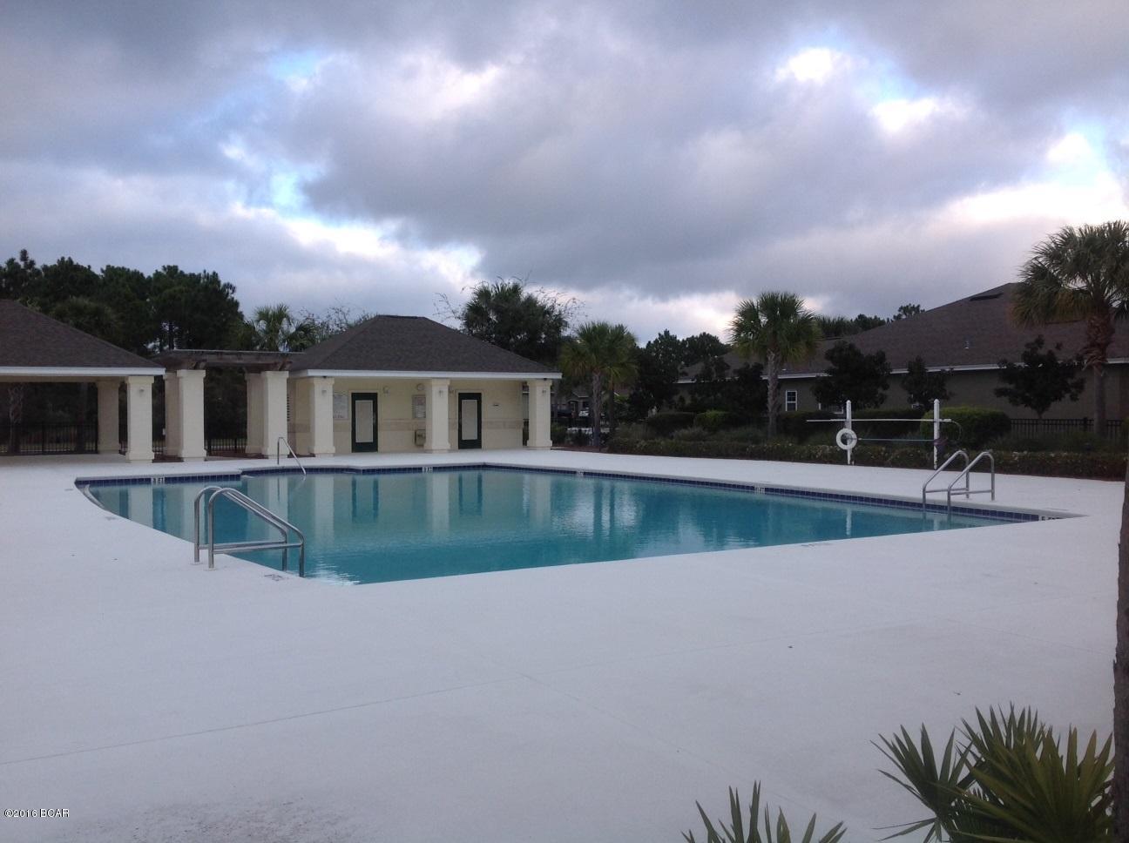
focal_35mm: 35
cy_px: 422
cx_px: 564
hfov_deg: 52.7
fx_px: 1140
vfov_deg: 40.6
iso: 50
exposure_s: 1/472
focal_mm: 4.28
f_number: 2.4
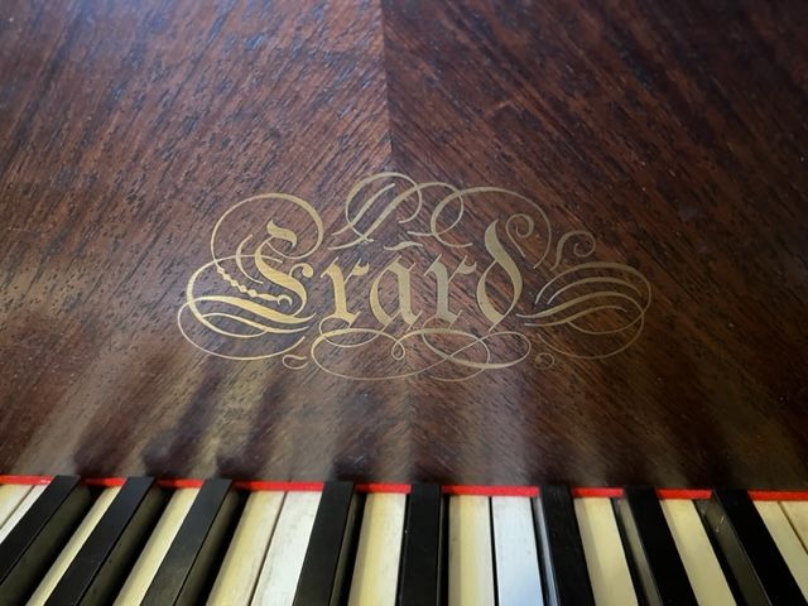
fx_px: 607
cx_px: 404
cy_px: 303
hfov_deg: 67.3
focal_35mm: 26
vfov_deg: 53.1
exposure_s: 1/25
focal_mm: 5.7
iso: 1000
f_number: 1.5
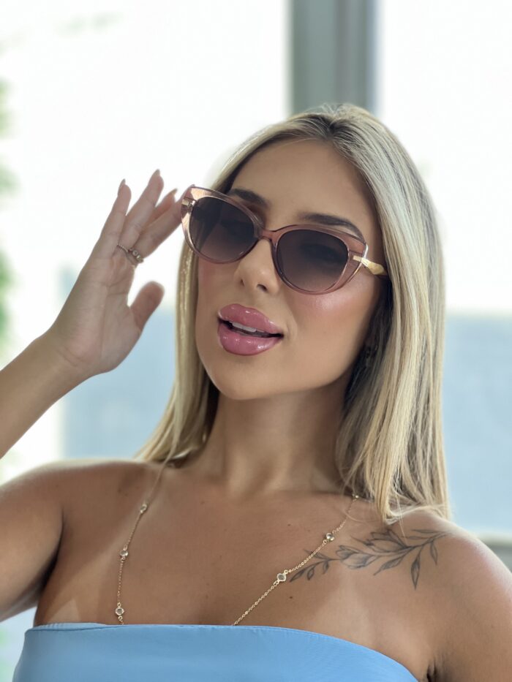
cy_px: 341
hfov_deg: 19.1
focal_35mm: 77
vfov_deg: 25.3
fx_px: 1518
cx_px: 256
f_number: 2.8
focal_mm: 9
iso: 200
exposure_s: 1/120
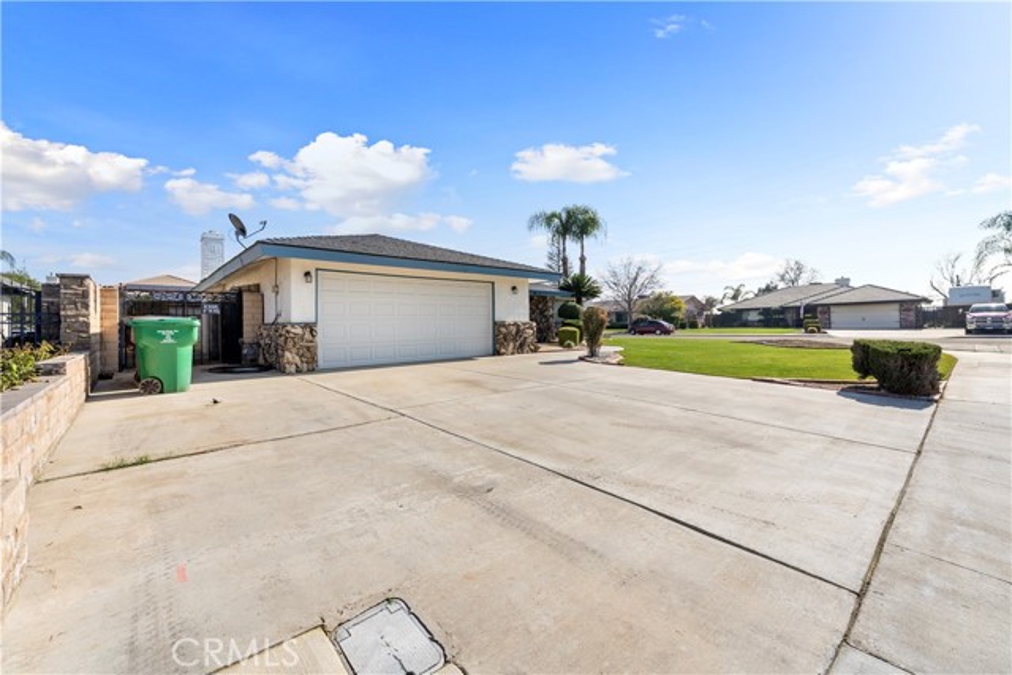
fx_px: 394
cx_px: 506
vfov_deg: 81.2
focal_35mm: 14
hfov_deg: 104.2
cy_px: 338
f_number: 7.1
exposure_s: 1/1000
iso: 100
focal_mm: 14
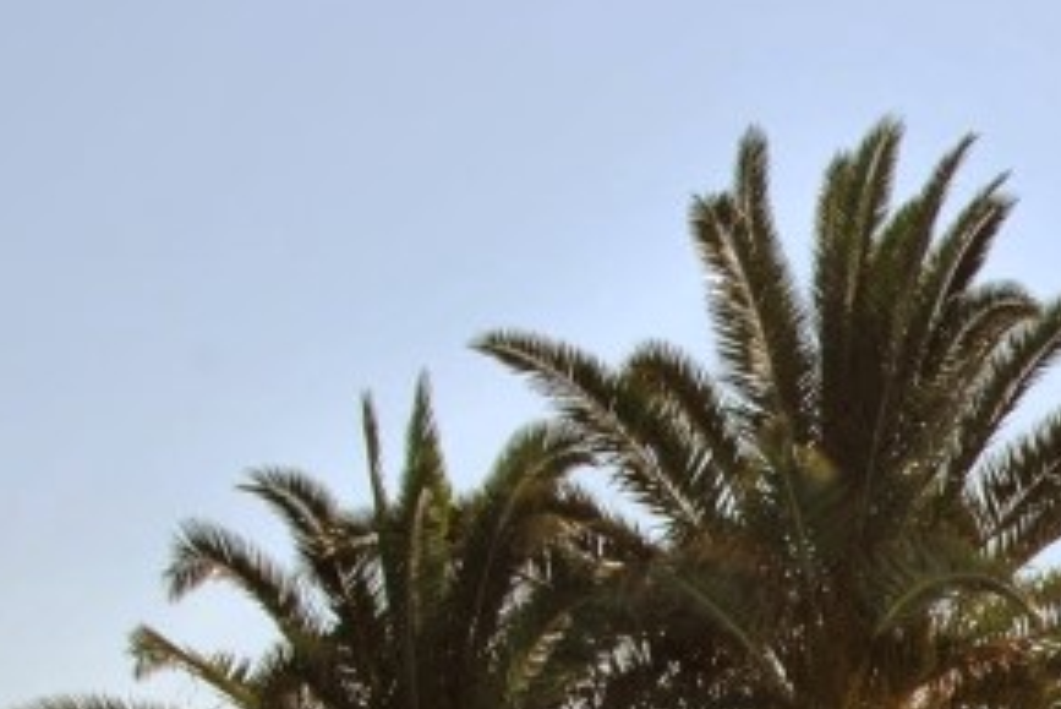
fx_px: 3863
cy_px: 1047
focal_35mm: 131
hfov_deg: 14.6
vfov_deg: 10.2
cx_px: 1603
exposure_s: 1/200
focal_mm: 22
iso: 100
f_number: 11
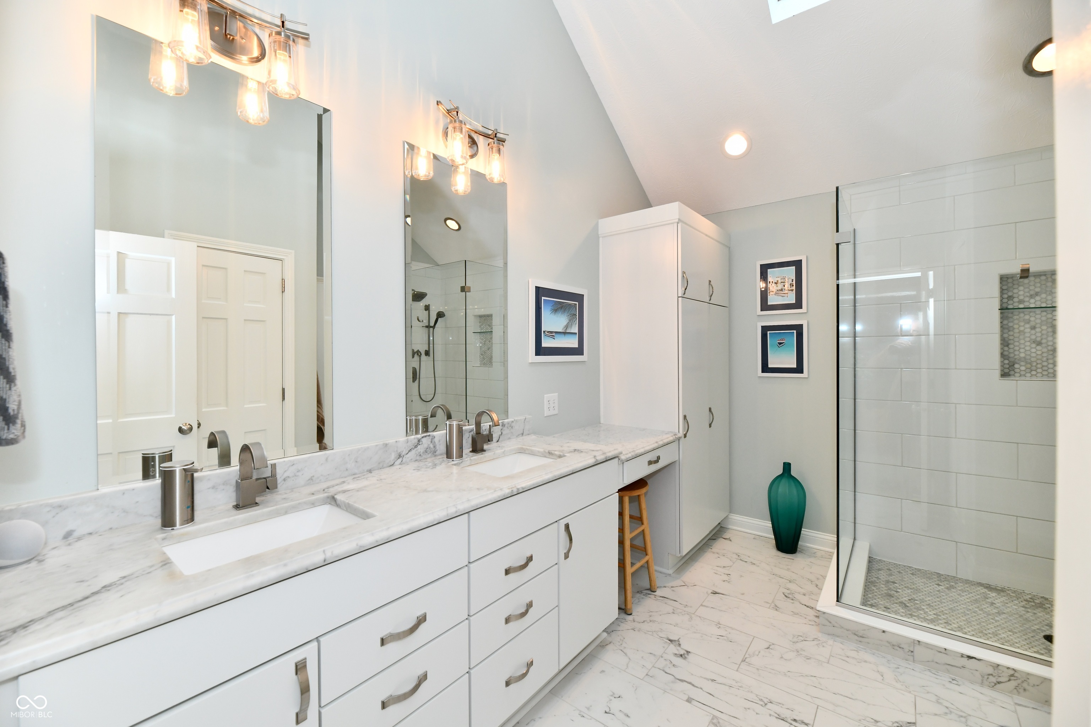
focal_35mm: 14
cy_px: 364
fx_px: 424
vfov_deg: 81.2
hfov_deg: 104.3
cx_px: 546
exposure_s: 1/60
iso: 640
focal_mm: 14
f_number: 6.3
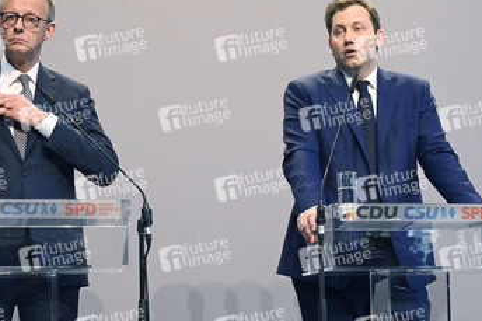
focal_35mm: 80
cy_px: 150
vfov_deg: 17.0
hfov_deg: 25.4
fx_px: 1071
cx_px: 214
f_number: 5
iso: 4000
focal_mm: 61
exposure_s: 1/640
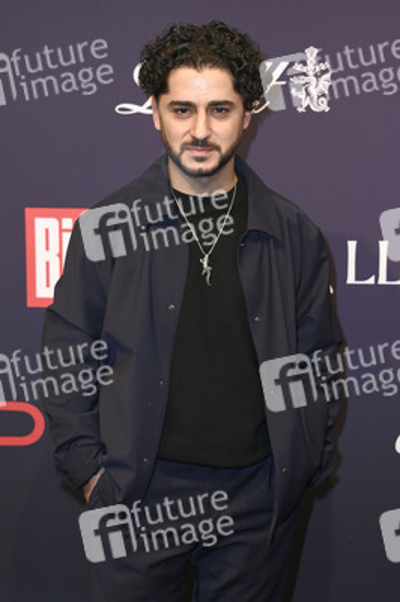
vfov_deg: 26.0
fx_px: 1302
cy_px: 301
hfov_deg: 17.5
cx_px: 200
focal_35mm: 78
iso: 500
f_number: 6.3
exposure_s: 1/250
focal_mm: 78
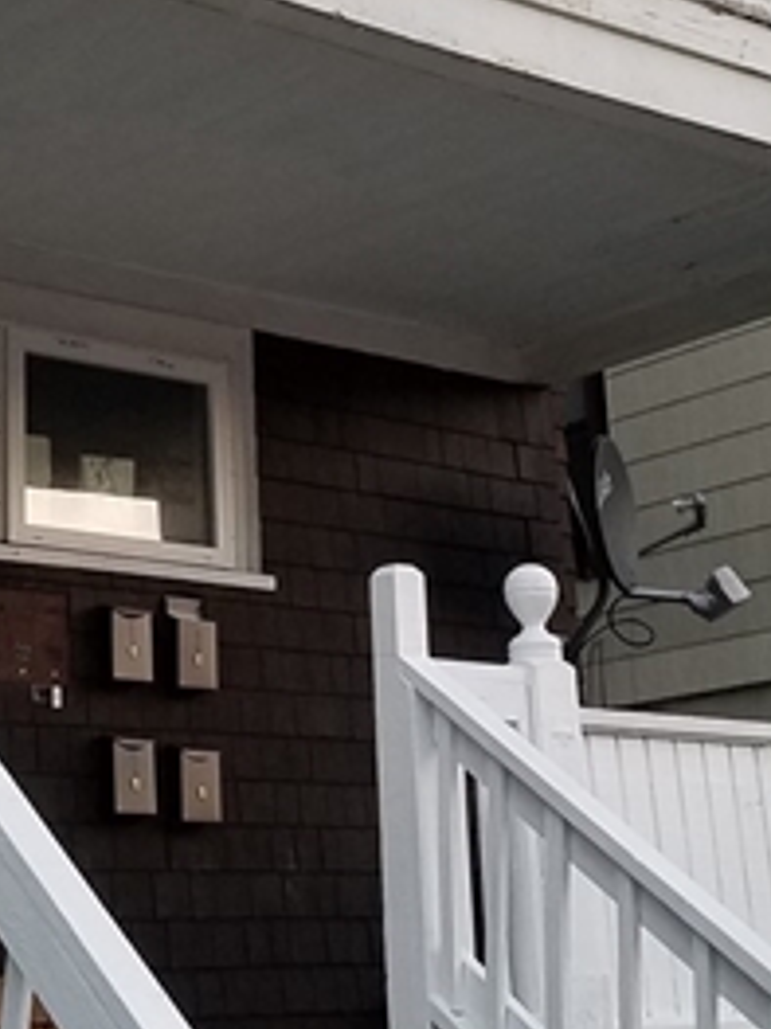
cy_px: 301
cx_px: 360
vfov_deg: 25.5
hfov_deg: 19.4
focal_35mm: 76
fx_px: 2259
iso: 160
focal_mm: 4.2
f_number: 1.7
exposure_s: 1/24
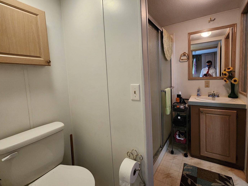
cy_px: 86
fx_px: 107
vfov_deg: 81.6
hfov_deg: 97.6
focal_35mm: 15
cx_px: 141
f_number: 2.2
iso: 400
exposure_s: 1/60
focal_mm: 2.2
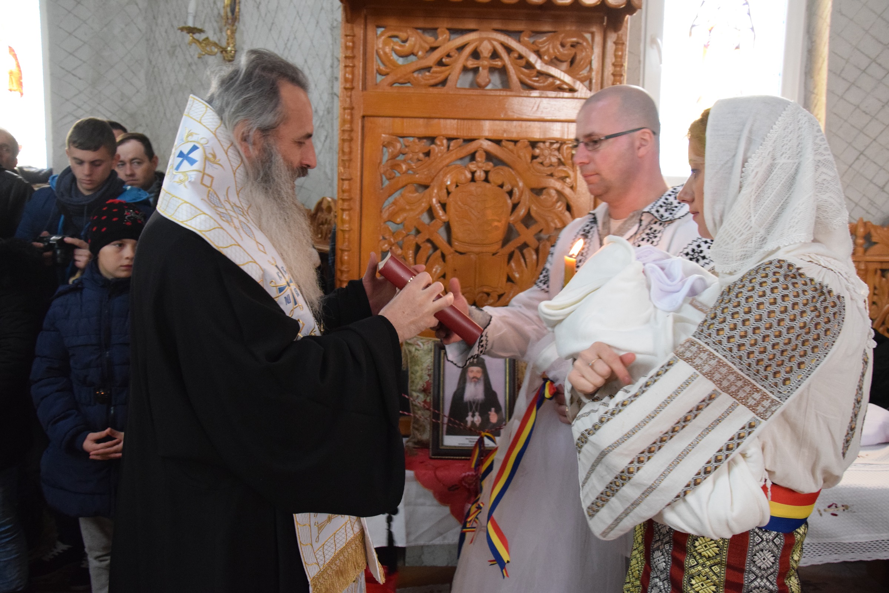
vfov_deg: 40.0
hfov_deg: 57.2
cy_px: 296
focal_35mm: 33
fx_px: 815
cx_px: 444
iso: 3200
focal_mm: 22
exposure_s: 1/60
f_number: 5
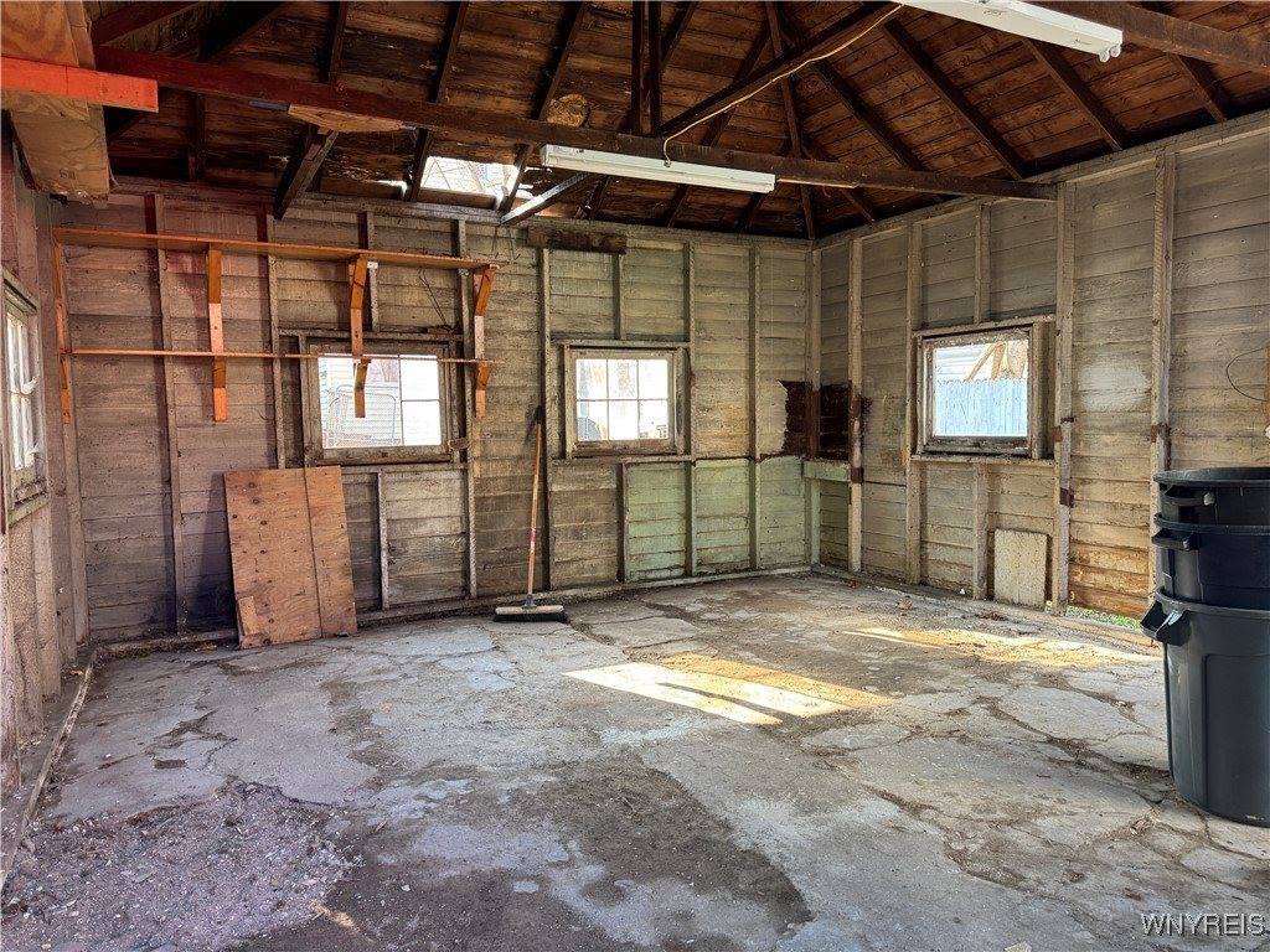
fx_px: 881
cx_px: 635
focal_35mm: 24
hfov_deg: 71.6
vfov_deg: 56.8
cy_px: 476
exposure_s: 1/121
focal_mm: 6.76
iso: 160
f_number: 1.78
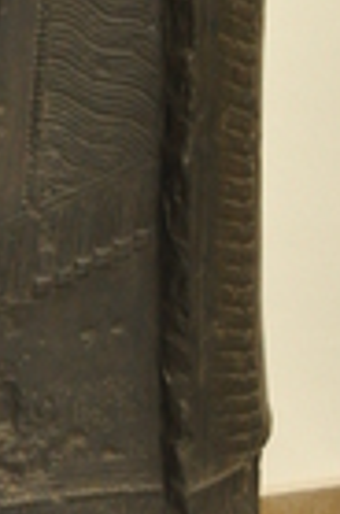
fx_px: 2235
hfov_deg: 8.6
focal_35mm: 157
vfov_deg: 12.6
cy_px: -185
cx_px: -46
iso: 1000
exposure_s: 1/100
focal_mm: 22
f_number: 5
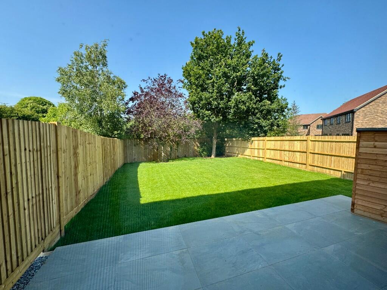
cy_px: 145
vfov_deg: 85.7
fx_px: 157
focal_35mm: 14
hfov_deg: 102.1
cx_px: 194
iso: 40
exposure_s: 1/537
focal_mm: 2.22
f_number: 2.2
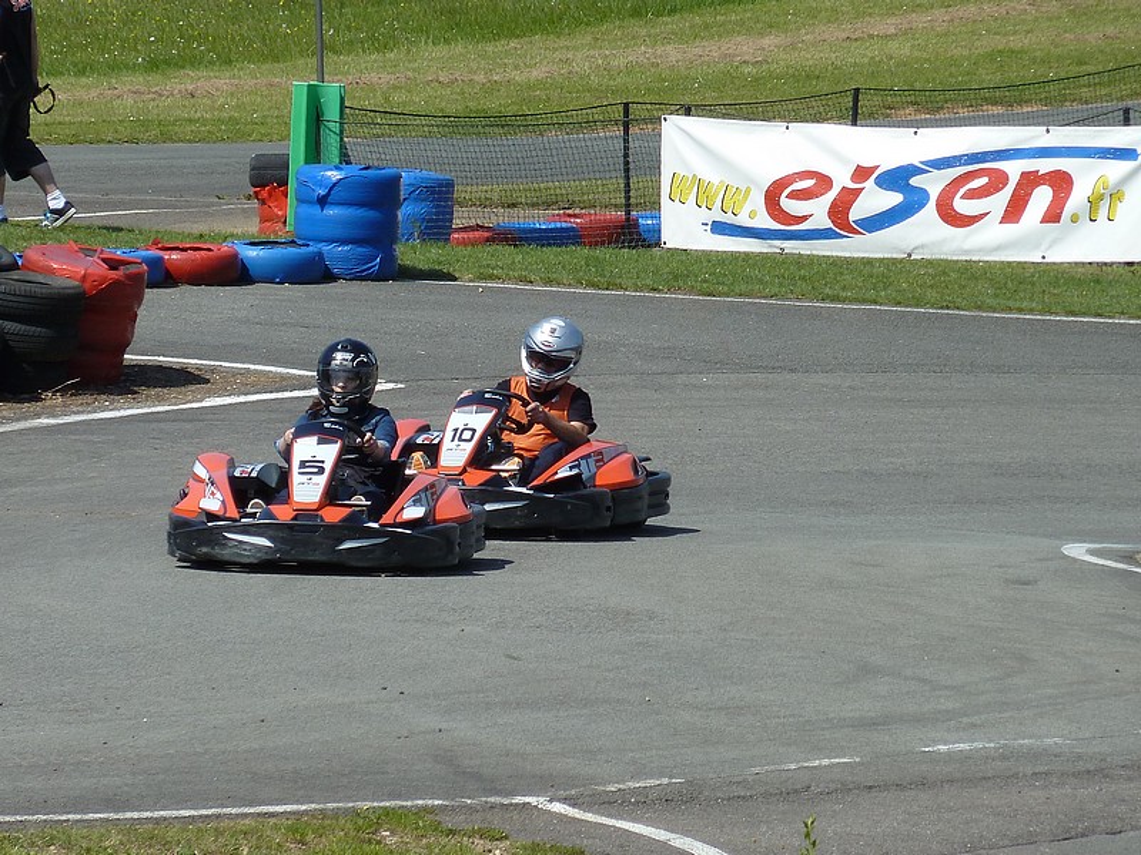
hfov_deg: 4.9
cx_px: 570
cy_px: 428
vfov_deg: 3.7
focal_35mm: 401
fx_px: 13218
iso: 100
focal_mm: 49.2
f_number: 4.9
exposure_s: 1/500
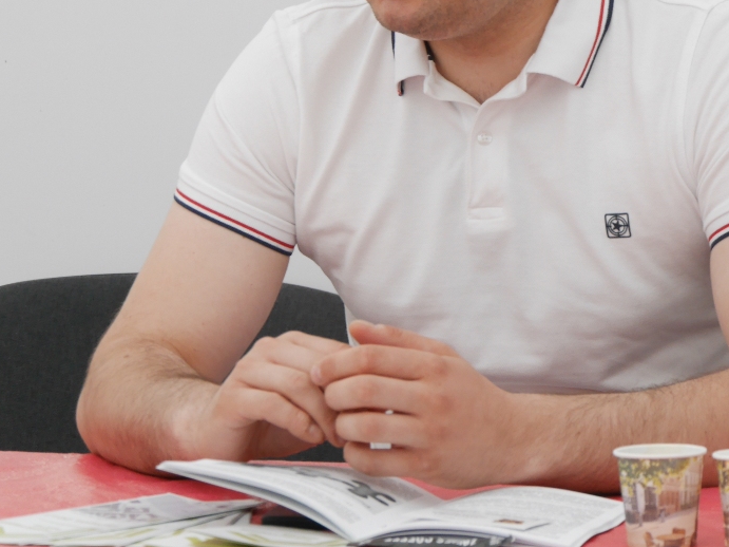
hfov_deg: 11.0
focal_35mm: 180
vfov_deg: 8.2
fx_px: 3790
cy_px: 138
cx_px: 475
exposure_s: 1/125
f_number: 5.1
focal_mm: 55
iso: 640
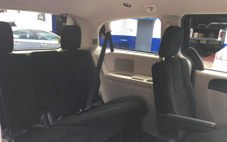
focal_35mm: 31
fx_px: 192
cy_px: 85
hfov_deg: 61.2
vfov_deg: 40.4
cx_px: 114
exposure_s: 1/30
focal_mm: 4.15
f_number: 2.2
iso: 32
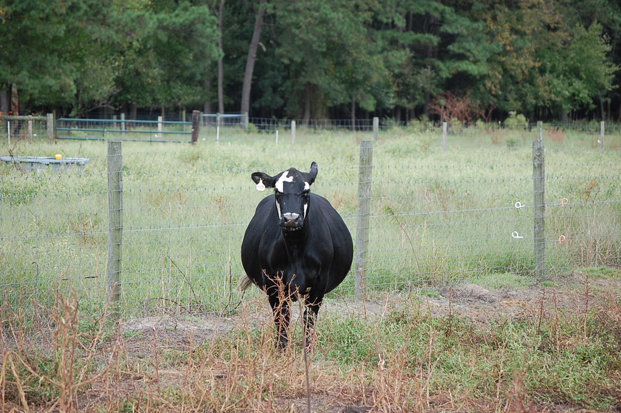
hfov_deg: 13.1
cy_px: 206
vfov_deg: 8.7
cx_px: 310
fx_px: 2714
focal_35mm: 158
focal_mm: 105
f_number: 5.6
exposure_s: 1/500
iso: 400
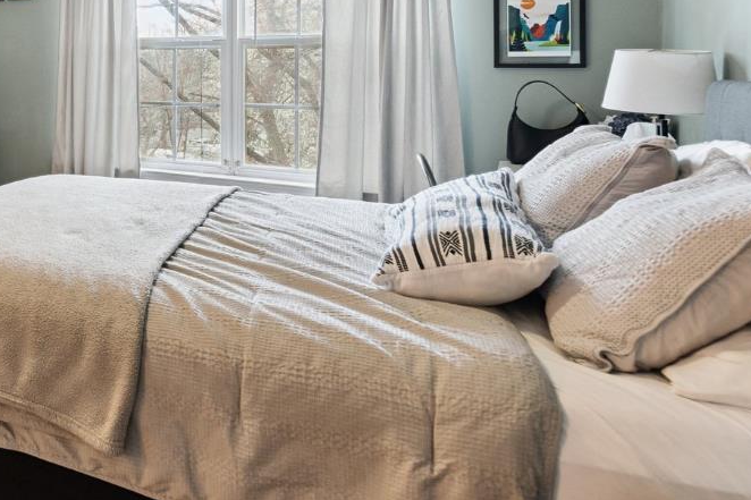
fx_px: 709
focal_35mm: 34
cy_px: 71
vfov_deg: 36.9
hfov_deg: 42.6
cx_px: -90
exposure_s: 1/25
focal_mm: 15
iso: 640
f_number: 7.1
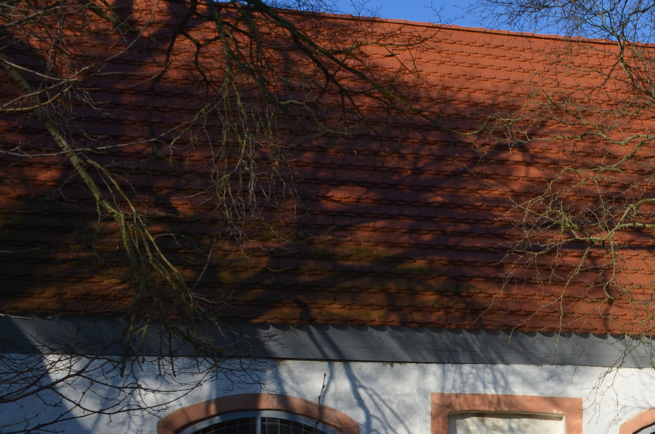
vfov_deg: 18.3
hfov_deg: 25.7
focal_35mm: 73
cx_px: 723
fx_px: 1326
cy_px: 391
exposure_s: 1/250
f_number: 8
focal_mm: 22
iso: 110
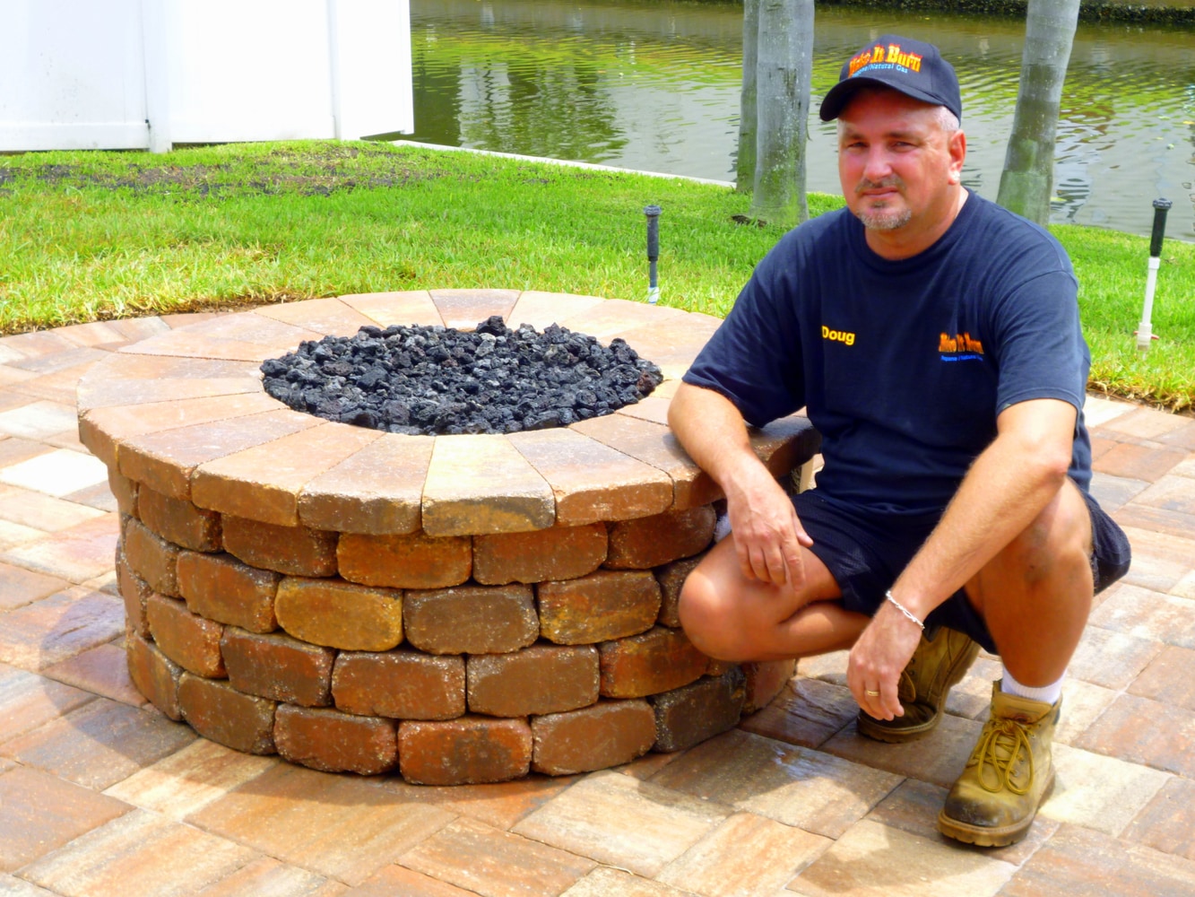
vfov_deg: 26.1
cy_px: 448
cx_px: 598
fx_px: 1933
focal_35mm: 56
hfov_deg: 34.3
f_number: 4.4
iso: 100
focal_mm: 10
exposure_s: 1/200
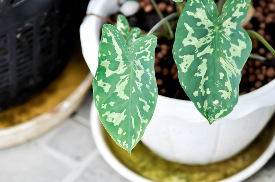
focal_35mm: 135
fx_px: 1030
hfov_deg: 15.2
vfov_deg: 10.1
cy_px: 91
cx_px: 138
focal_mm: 90
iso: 500
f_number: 4
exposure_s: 1/1000
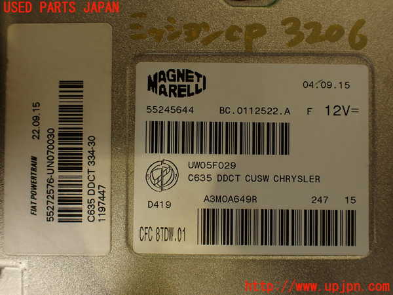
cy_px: 148
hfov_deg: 60.0
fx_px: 341
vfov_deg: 46.8
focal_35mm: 30
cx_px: 196
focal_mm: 5.4
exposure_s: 1/80
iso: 100
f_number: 2.3
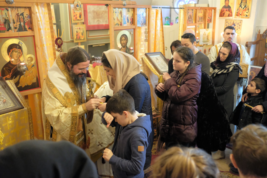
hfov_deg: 54.4
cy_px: 89
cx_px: 134
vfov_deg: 37.9
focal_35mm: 35
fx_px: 260
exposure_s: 1/50
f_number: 2
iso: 6400
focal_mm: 23
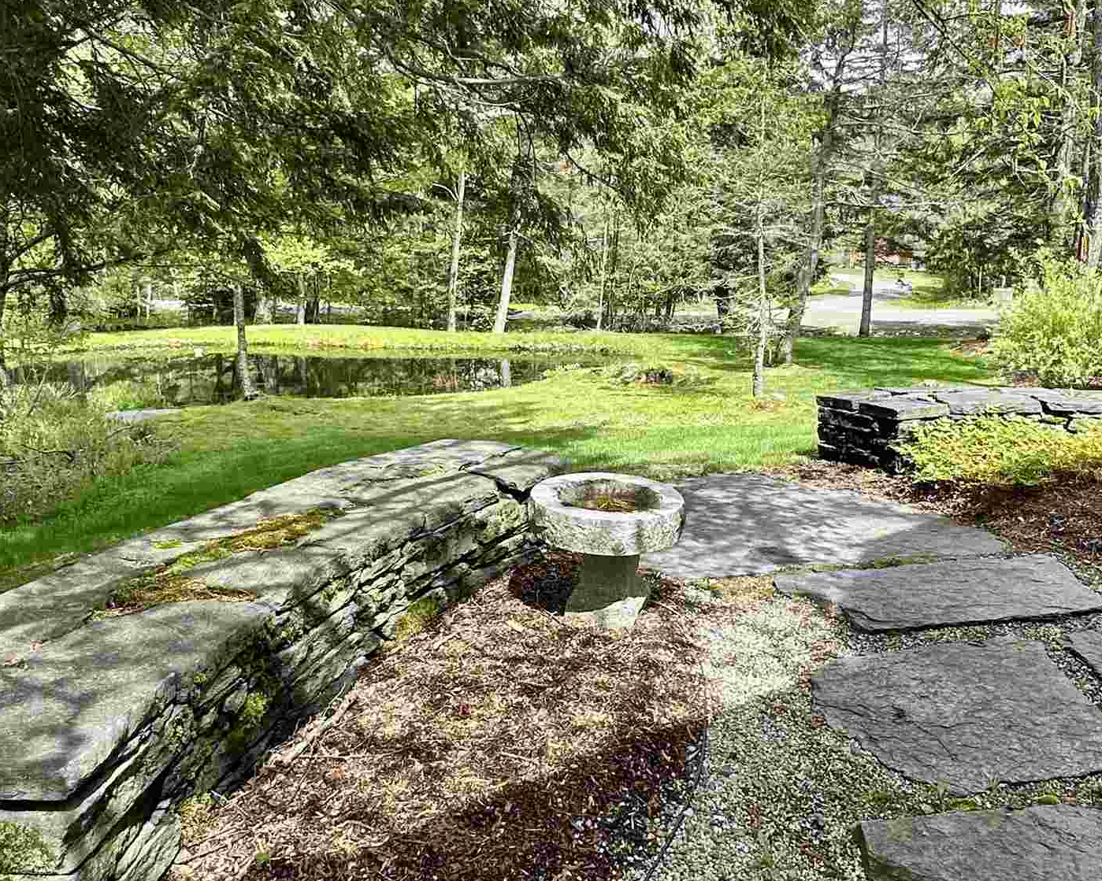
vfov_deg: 48.3
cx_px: 647
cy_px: 376
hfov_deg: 58.4
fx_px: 978
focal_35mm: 30
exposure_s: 1/506
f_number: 2.2
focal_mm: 2.22
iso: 40
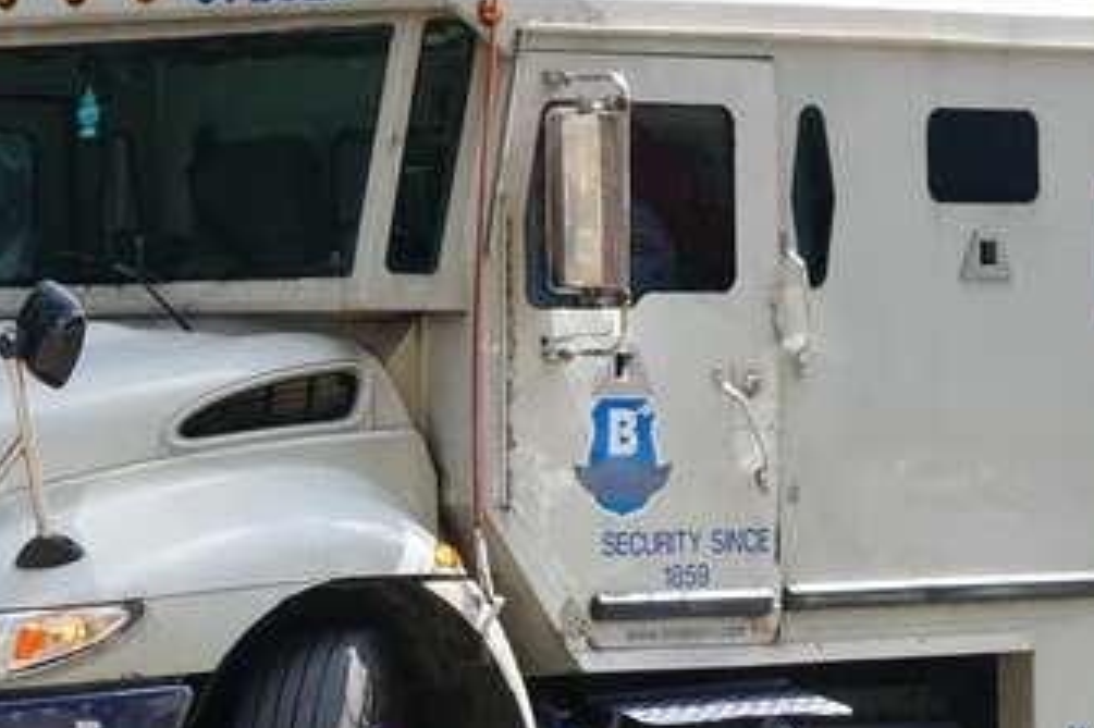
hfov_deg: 8.2
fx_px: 7624
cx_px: 408
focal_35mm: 251
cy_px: 442
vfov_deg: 5.5
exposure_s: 1/125
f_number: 11
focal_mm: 70
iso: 320
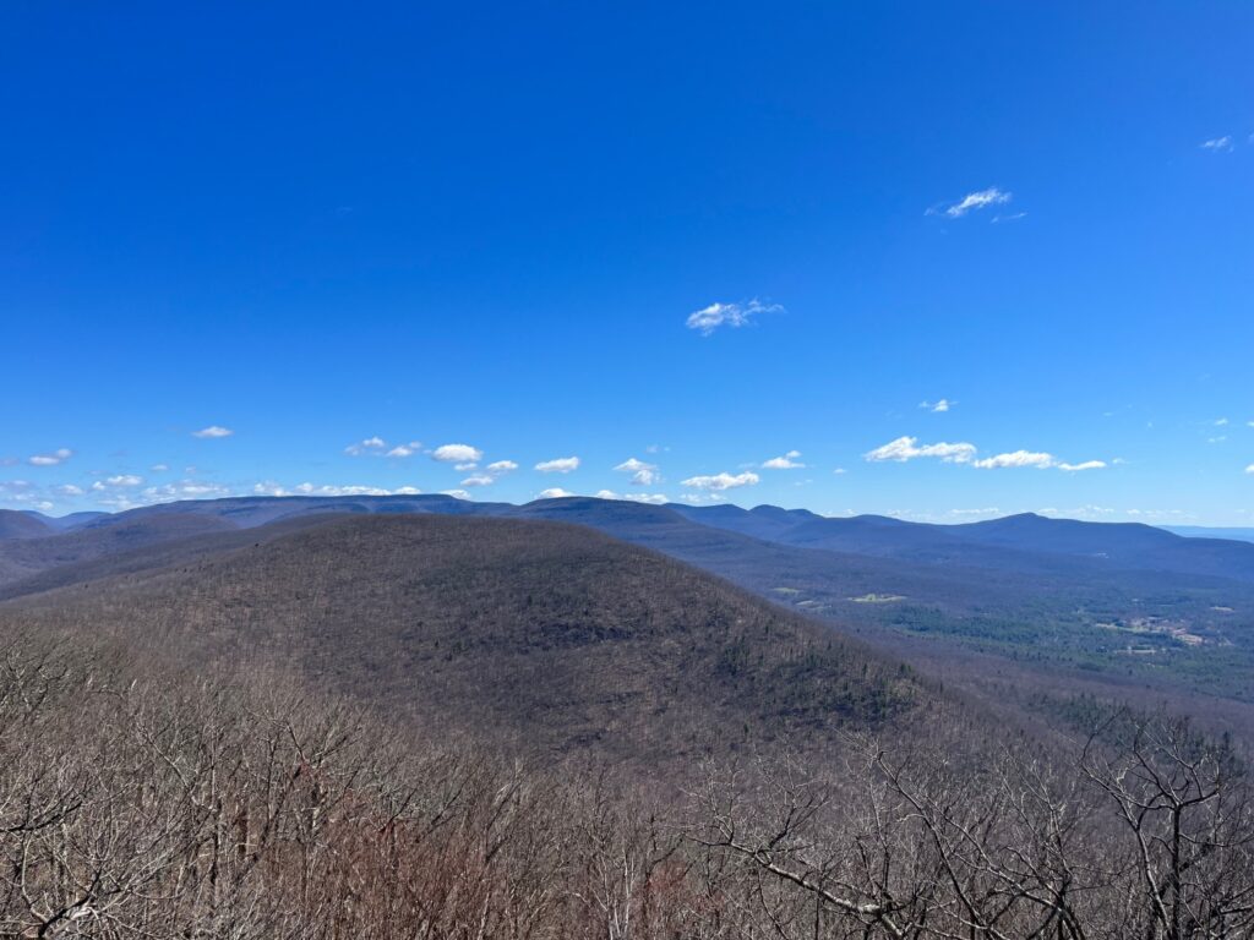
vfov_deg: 53.1
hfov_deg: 67.3
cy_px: 470
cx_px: 627
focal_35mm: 26
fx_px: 942
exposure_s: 1/4484
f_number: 1.6
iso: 50
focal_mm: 5.1
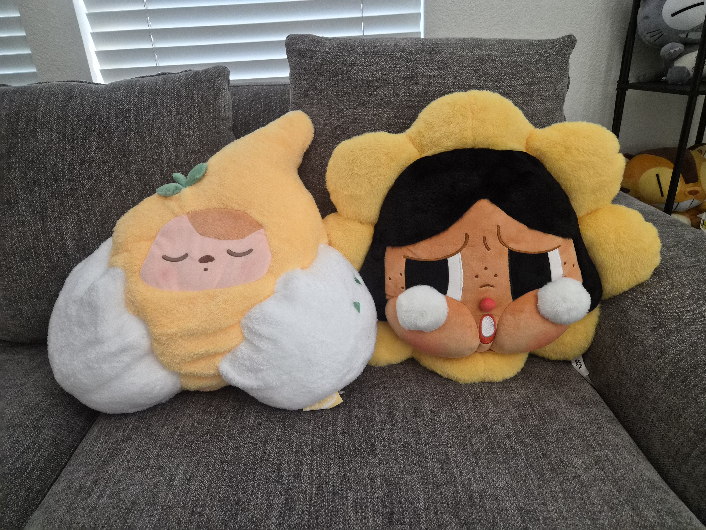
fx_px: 469
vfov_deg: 58.9
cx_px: 353
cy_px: 265
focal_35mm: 23
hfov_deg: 73.9
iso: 1250
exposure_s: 1/120
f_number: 1.8
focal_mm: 5.4
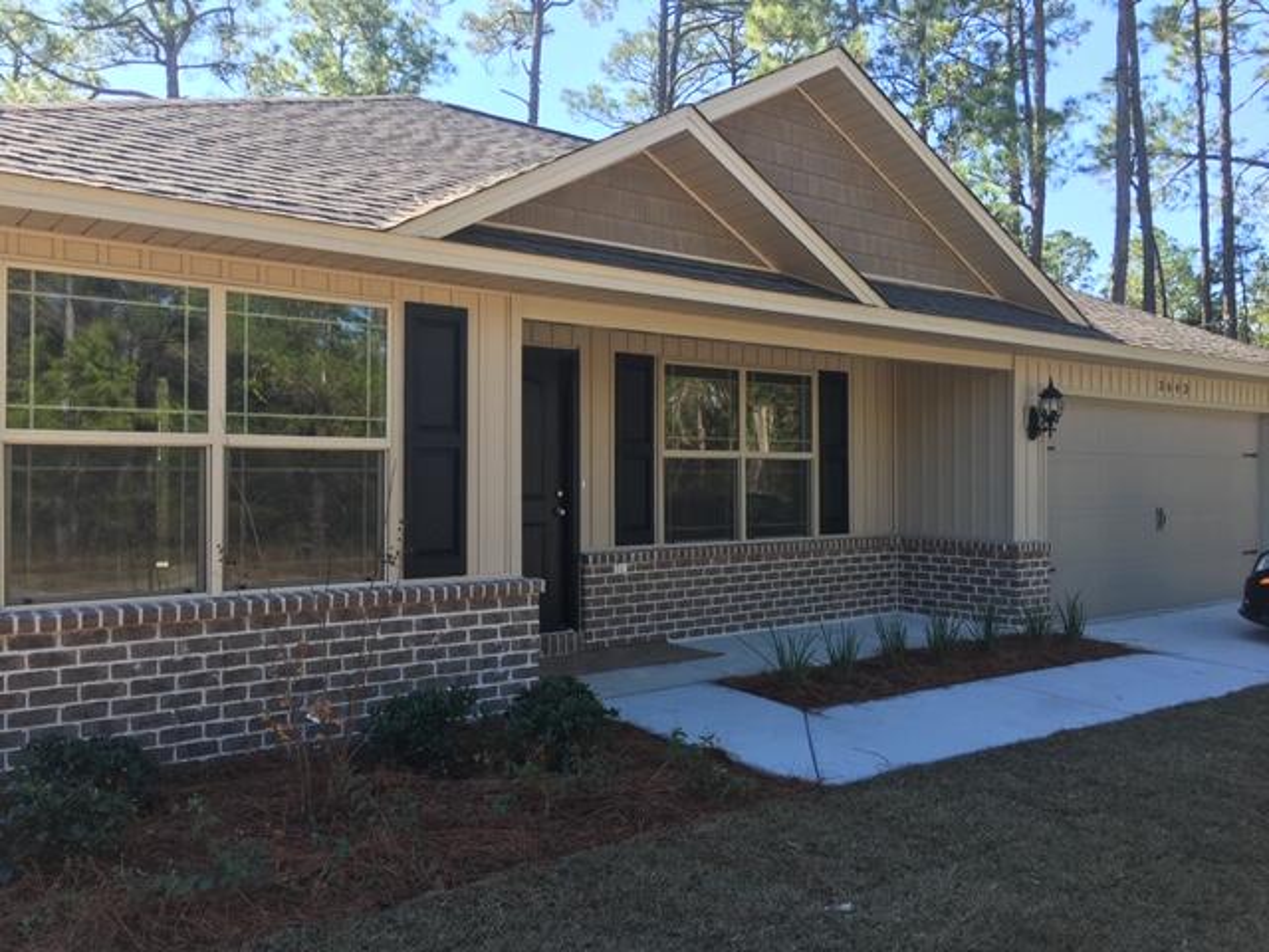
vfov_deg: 48.2
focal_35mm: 29
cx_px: 634
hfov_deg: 61.7
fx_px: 1063
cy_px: 476
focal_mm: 4.15
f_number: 2.2
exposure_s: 1/252
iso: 25
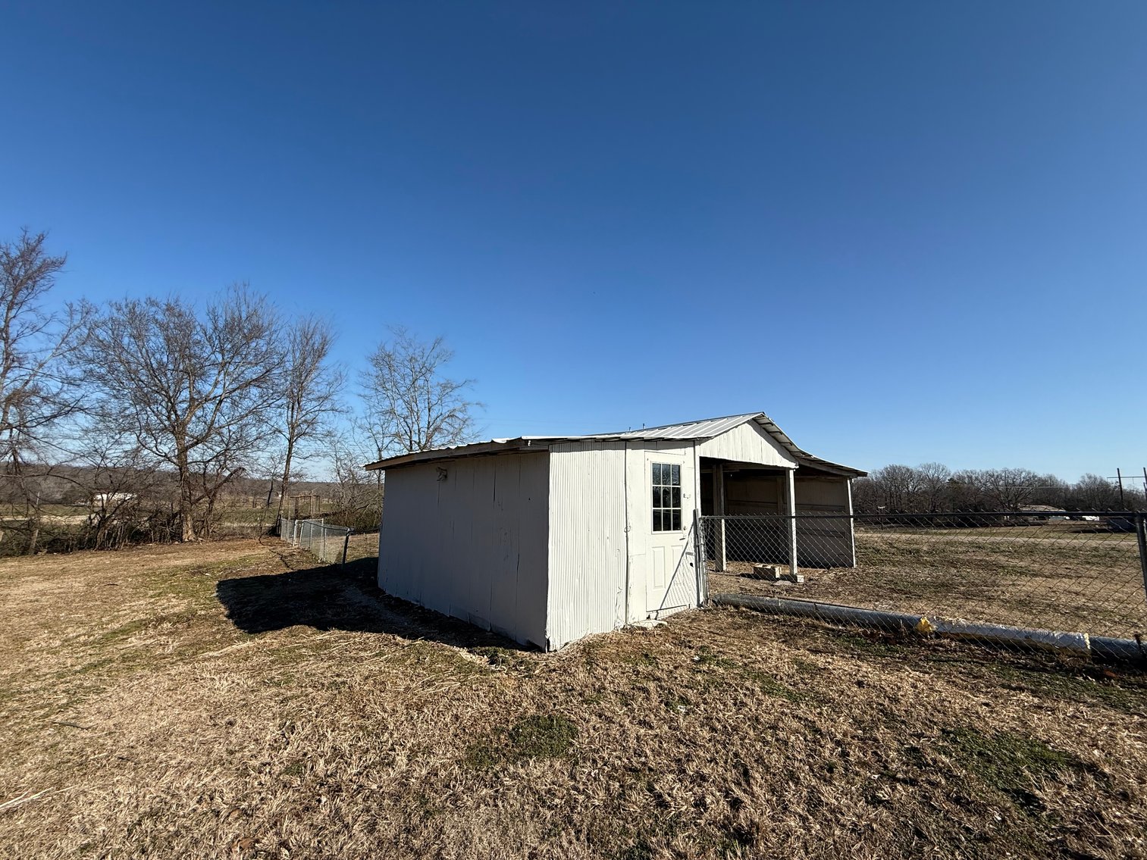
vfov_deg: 85.7
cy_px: 430
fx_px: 464
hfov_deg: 102.1
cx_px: 574
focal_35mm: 14
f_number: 2.2
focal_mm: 2.22
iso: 50
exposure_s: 1/3460
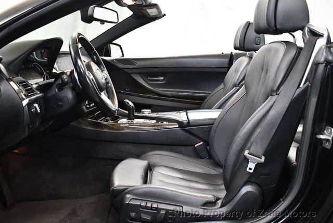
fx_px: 333
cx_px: 166
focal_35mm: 36
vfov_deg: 36.9
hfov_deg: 53.1
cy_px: 112
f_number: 3.5
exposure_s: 1/100
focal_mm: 18
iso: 3200
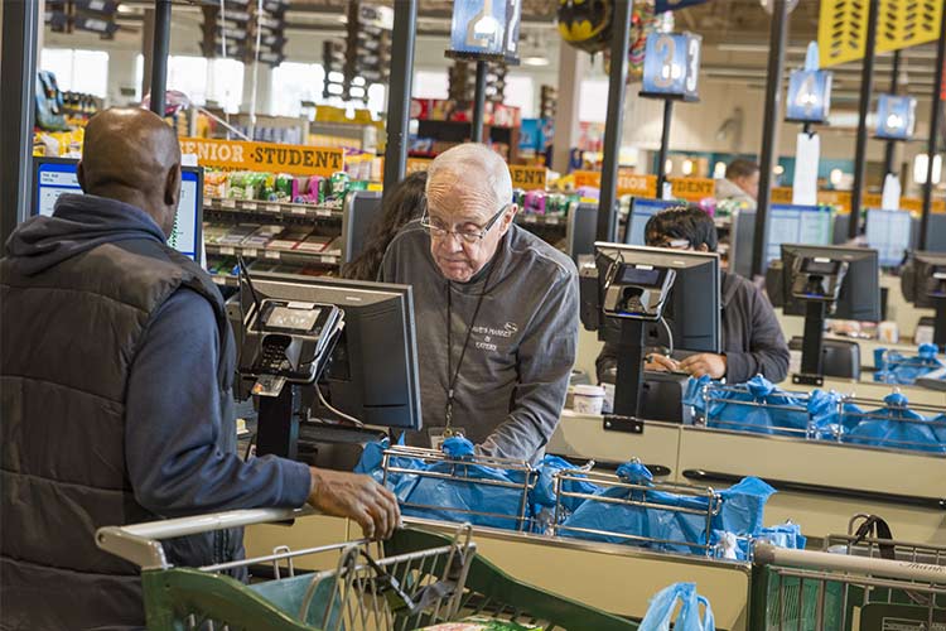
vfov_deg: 19.5
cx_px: 473
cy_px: 316
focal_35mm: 70
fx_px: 1839
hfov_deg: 28.8
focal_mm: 70
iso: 1250
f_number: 5.6
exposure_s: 1/160
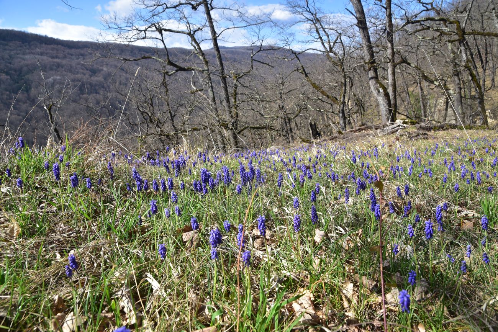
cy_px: 166
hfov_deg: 39.6
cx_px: 249
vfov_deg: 27.0
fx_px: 692
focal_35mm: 50
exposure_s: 1/125
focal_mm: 50
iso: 160
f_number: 11
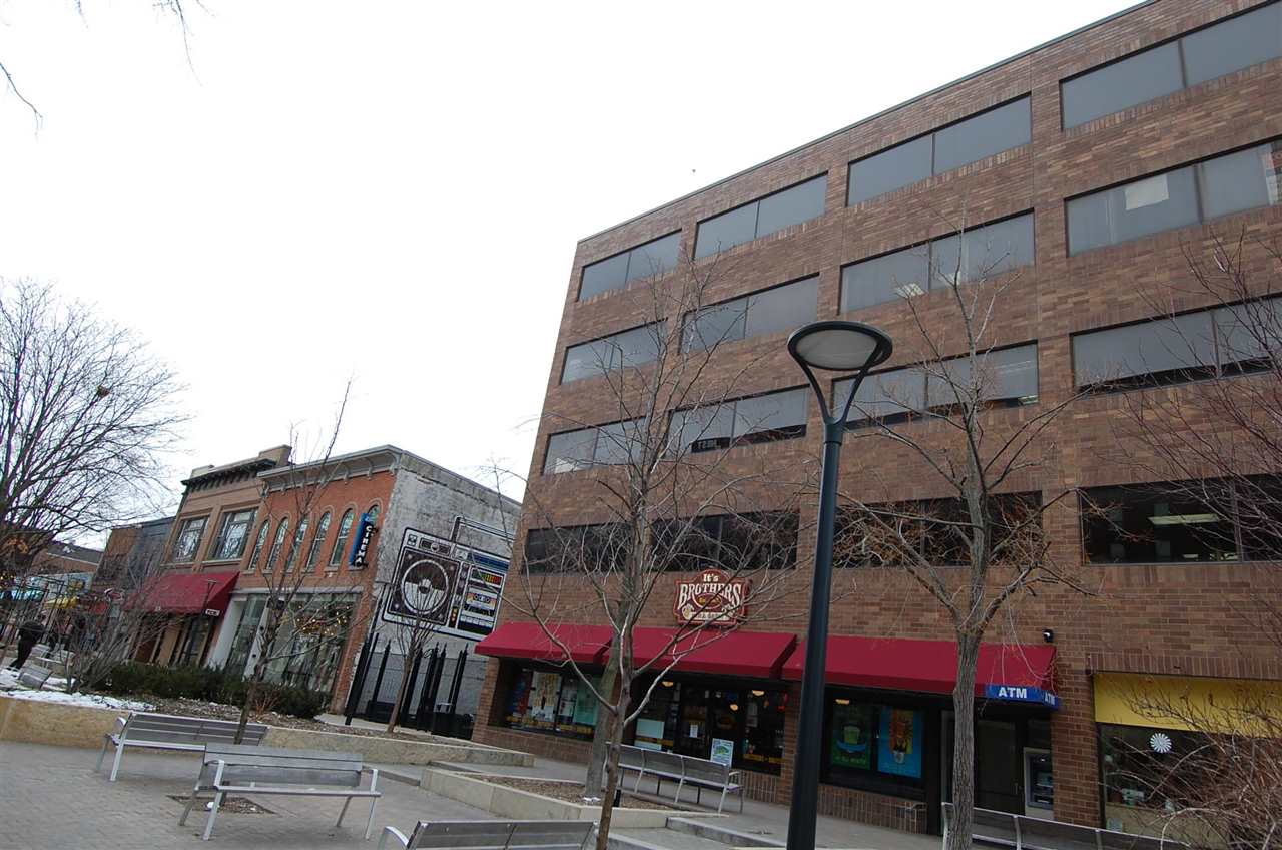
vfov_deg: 59.3
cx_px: 641
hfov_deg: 81.3
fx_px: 746
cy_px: 425
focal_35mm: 21
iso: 200
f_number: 6.3
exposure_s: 1/160
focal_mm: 14
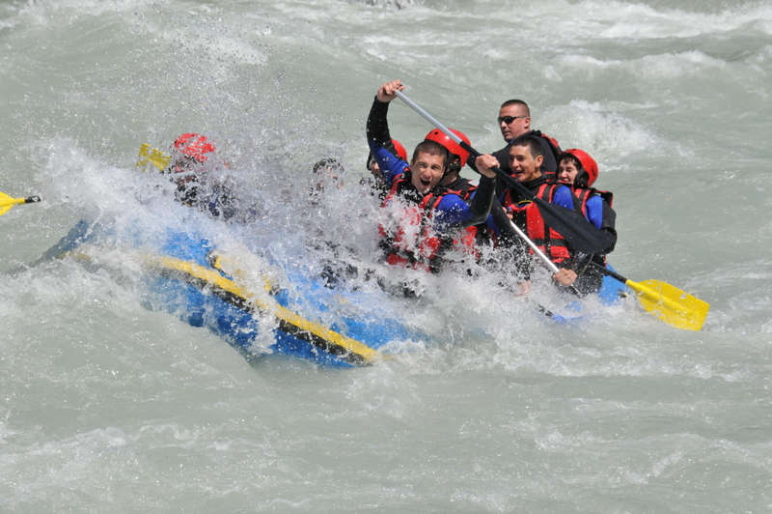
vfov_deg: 11.4
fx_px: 2571
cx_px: 386
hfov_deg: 17.1
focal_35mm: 120
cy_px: 257
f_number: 13
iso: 400
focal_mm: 80
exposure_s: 1/640
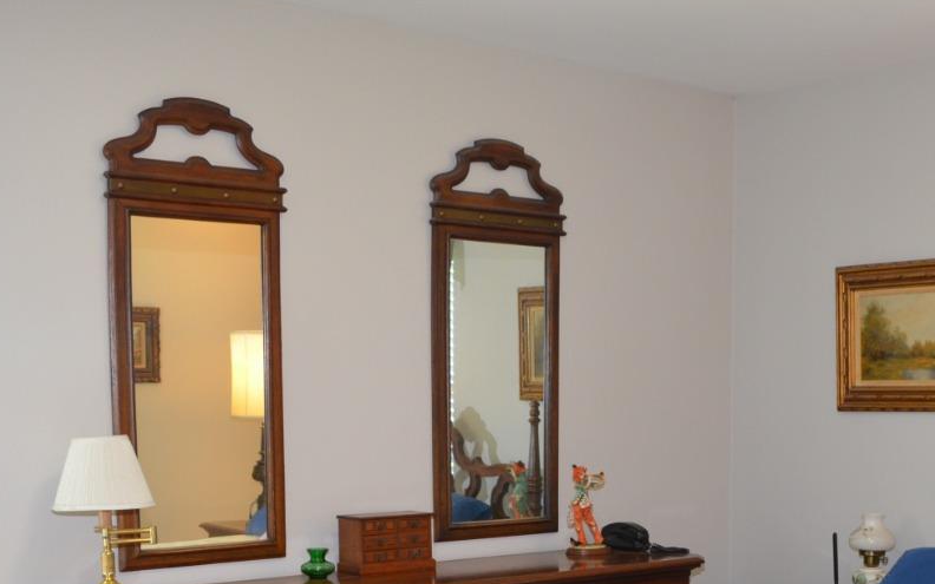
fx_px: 1325
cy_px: 557
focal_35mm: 52
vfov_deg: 24.0
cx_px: 630
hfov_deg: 38.4
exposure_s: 1/60
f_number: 4
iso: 720
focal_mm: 18
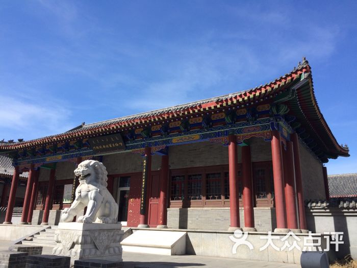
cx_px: 178
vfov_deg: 48.2
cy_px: 134
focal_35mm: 29
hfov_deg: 61.7
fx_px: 299
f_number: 2.2
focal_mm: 4.15
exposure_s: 1/1520
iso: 32
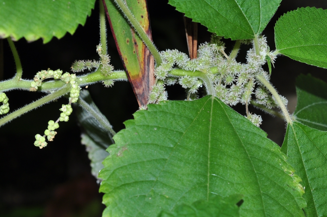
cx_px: 205
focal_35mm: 162
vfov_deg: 8.4
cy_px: 81
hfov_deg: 12.7
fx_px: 1470
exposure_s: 1/200
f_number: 10
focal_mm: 60
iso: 200
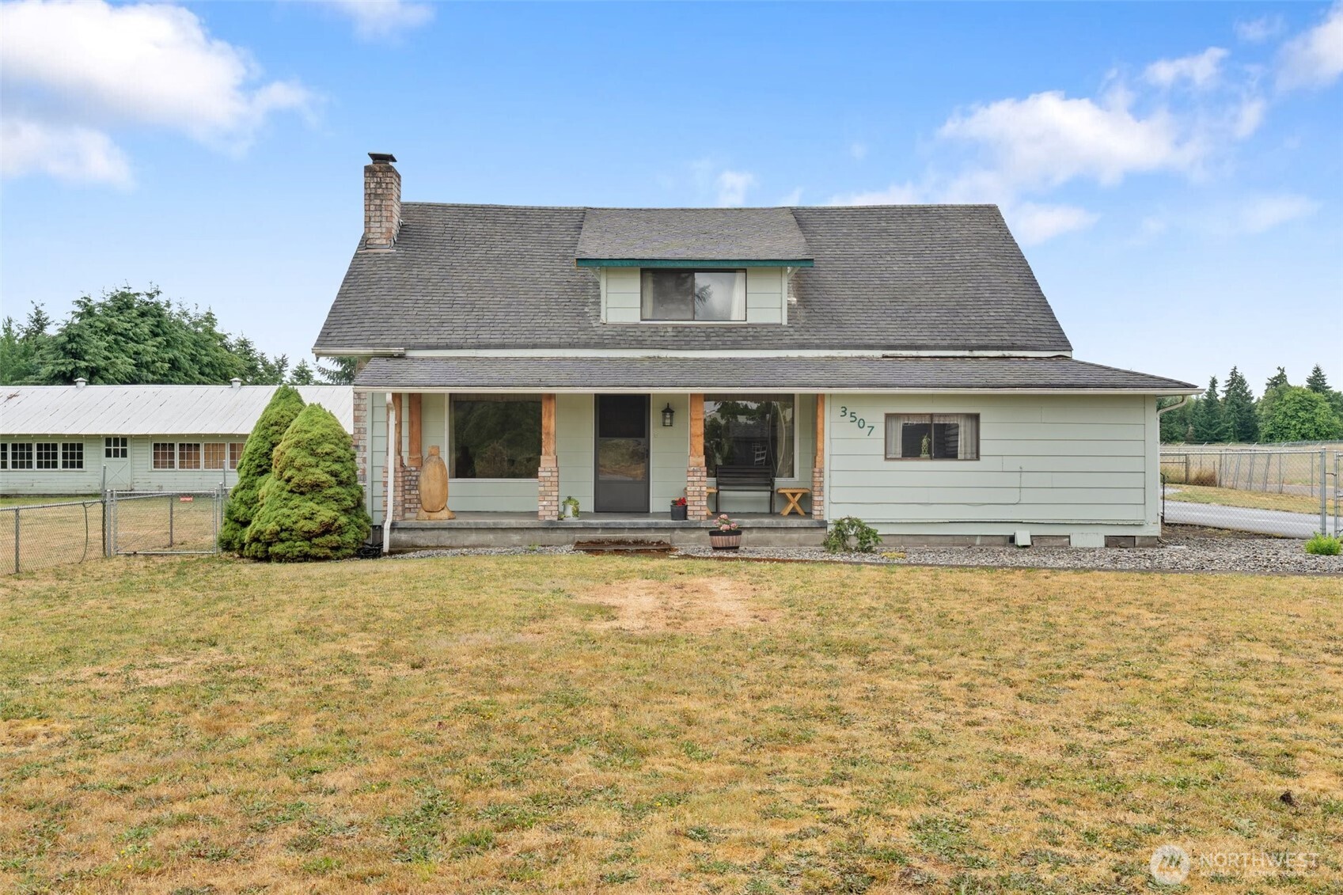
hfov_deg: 54.4
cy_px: 448
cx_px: 672
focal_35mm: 35
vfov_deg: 37.8
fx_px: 1305
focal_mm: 35
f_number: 10
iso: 160
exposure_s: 1/13
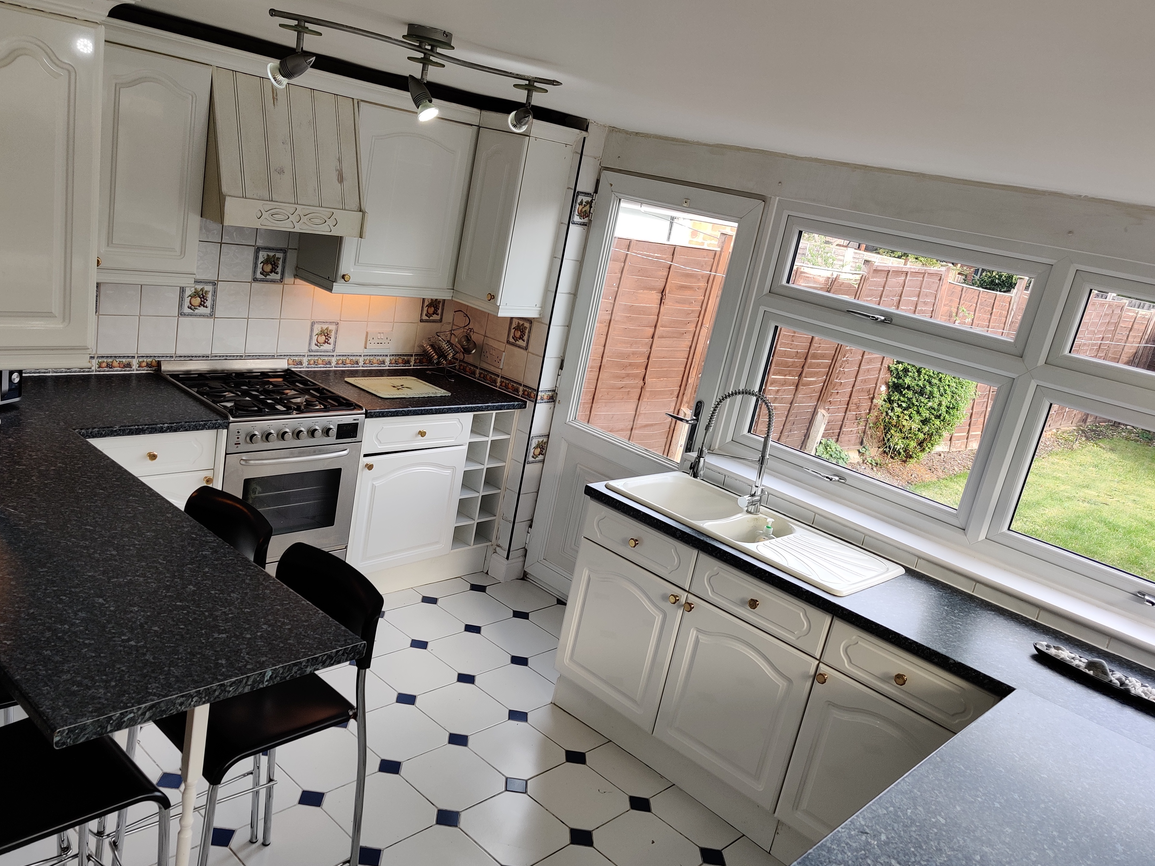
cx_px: 559
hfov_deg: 60.0
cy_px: 450
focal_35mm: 30
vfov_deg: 46.8
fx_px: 1001
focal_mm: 4.75
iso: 100
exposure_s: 1/158
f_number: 1.65
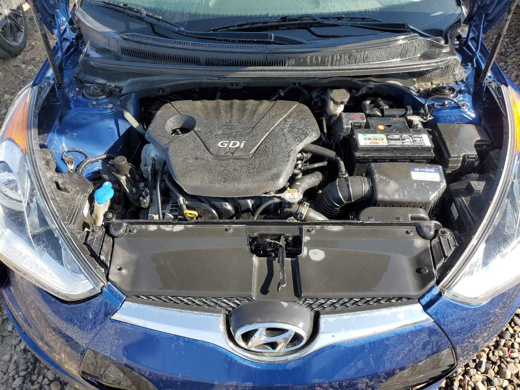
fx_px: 391
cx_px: 260
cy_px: 195
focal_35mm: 26
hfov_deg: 67.3
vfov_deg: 53.1
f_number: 1.5
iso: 50
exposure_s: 1/833
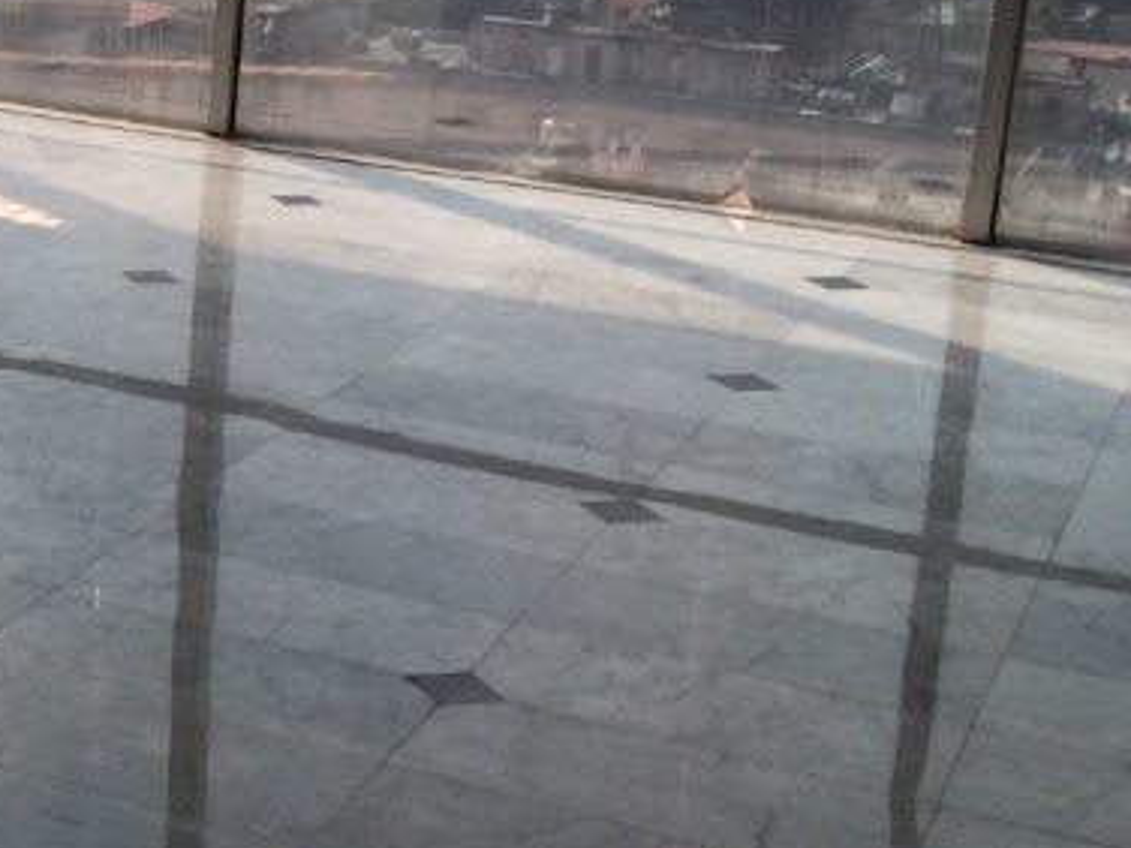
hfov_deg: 20.7
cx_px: -391
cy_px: 195
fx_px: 2777
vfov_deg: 17.3
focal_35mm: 85
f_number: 2.2
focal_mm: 4.12
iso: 32
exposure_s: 1/720
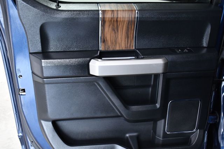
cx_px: 112
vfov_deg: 34.2
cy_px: 74
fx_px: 243
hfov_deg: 49.6
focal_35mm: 39
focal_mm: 26
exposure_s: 1/125
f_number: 5.6
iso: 2500
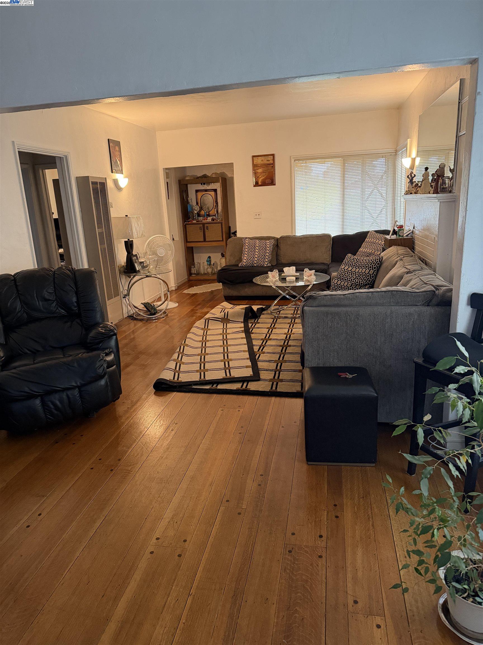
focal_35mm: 24
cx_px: 242
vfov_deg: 71.6
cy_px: 322
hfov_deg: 56.8
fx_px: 446
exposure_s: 1/60
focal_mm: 6.76
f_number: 1.78
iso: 500
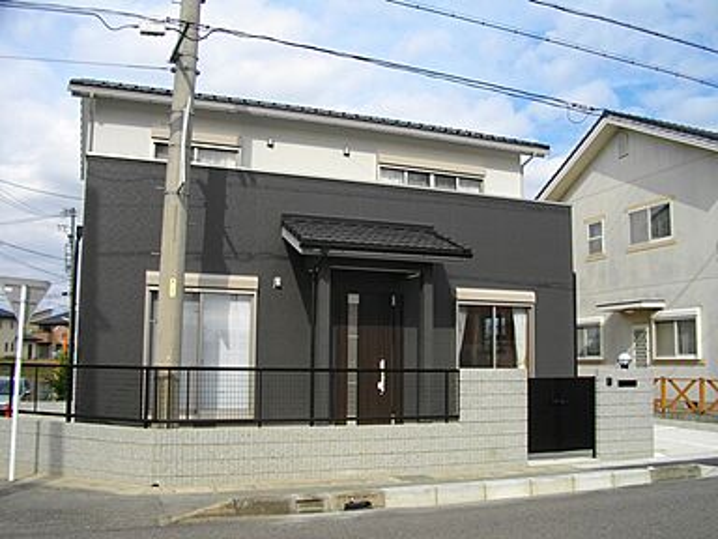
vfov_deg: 44.2
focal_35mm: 32
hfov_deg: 56.8
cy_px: 270
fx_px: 664
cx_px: 359
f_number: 5.5
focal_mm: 5.7
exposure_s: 1/320
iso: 100
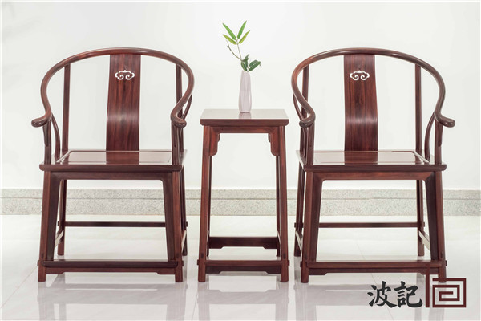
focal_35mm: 35
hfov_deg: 54.4
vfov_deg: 37.9
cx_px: 240
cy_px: 160
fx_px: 468
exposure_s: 1/10
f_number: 8
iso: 320
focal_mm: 35
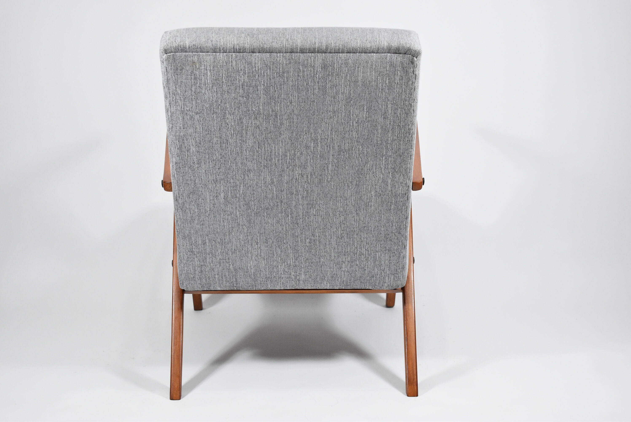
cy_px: 211
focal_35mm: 54
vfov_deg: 25.1
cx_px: 316
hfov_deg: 36.8
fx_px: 947
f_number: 4.8
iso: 1600
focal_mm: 36
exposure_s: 1/125
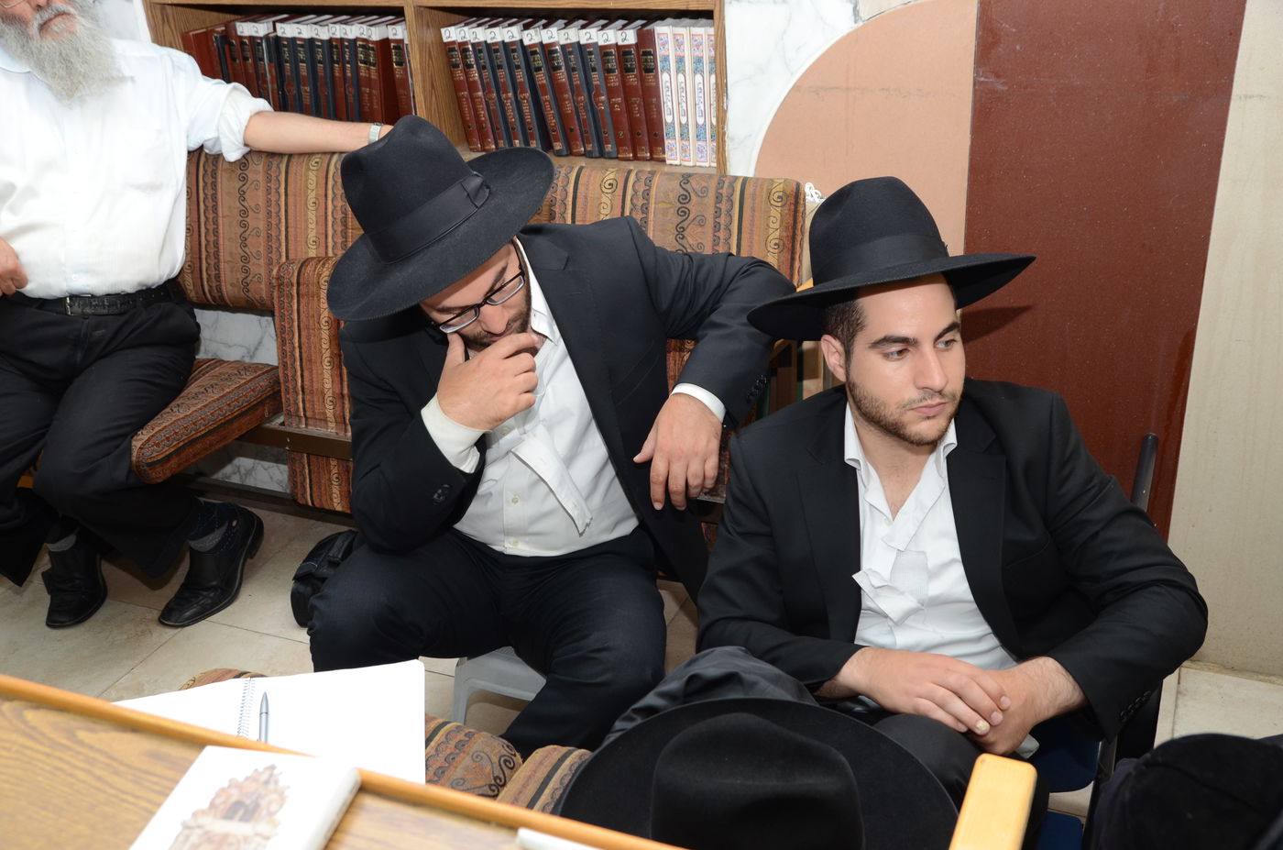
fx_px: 1334
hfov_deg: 51.4
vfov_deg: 35.3
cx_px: 642
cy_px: 425
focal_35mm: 38
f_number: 5.6
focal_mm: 25
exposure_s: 1/125
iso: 500
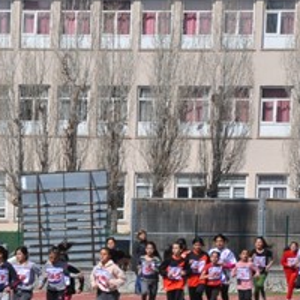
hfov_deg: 4.6
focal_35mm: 380
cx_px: -159
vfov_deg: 4.6
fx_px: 3726
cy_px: 320
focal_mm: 92
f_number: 16
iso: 1250
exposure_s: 1/1000
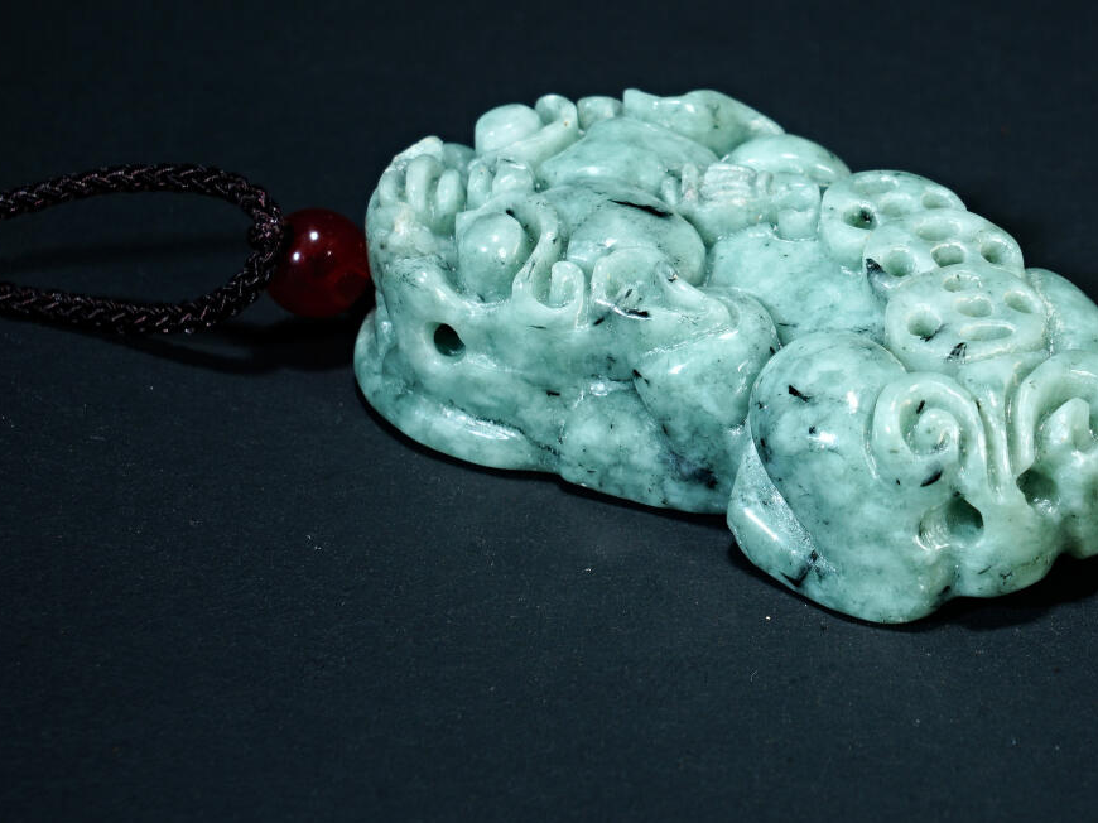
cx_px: 824
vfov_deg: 6.1
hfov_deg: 8.1
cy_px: 297
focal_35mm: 243
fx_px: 7706
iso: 100
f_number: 18
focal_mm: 105
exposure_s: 1/160
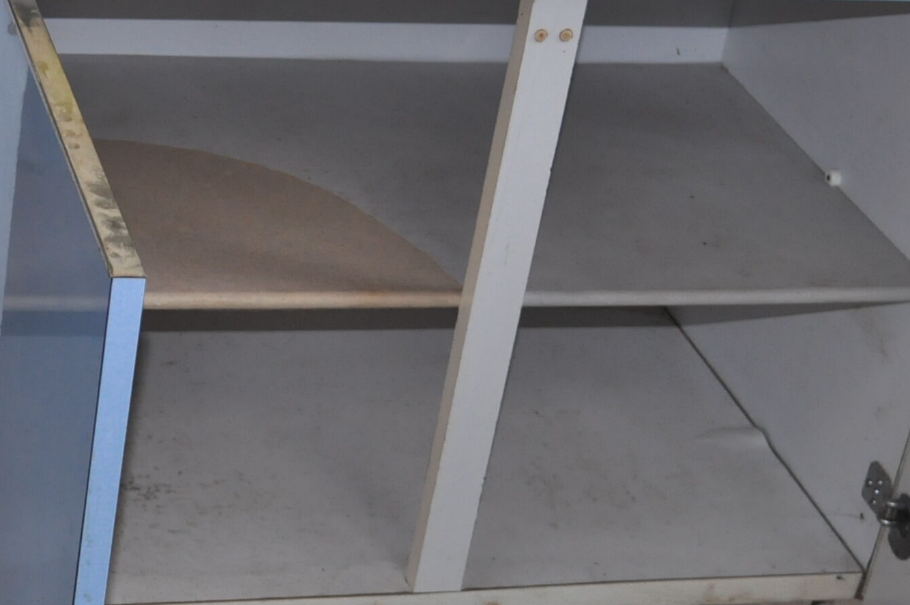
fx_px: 2373
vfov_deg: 14.5
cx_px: 179
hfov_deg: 21.4
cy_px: 335
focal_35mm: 94
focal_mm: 26
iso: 800
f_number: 4.2
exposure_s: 1/60
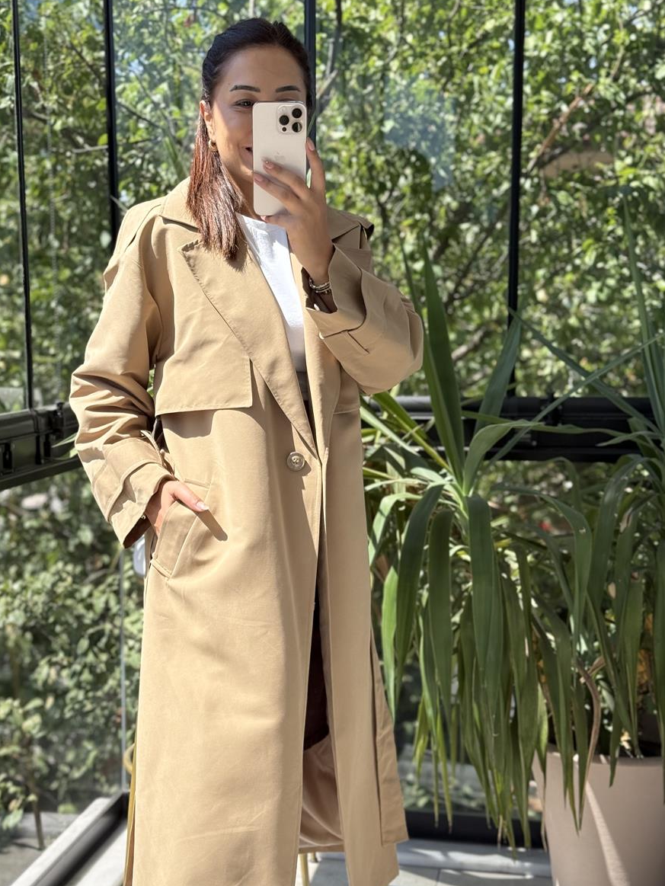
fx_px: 1408
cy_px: 499
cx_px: 293
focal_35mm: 55
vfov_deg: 34.9
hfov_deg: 26.6
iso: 64
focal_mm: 6.76
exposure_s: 1/592
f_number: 1.78
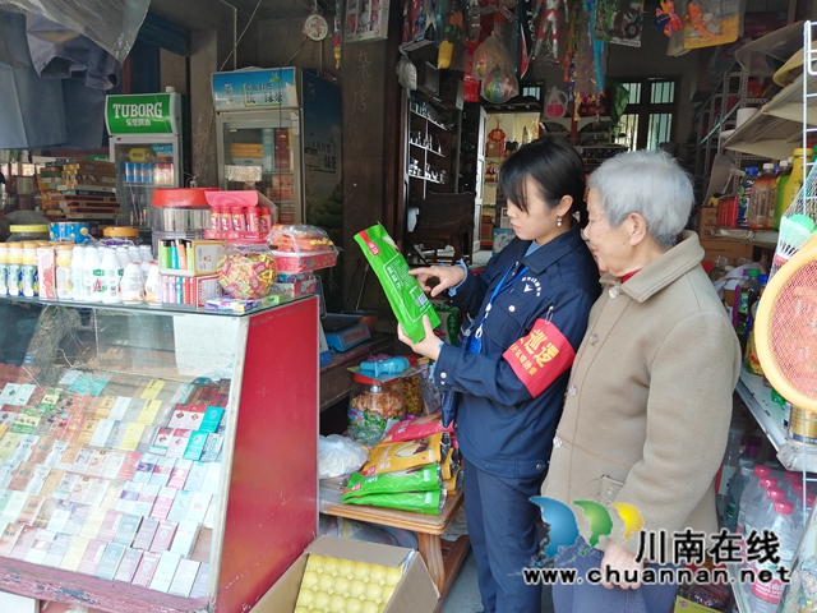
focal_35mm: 26
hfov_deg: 67.3
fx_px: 614
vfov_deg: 53.1
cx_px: 408
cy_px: 306
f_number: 1.8
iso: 64
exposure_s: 1/60
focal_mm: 3.46
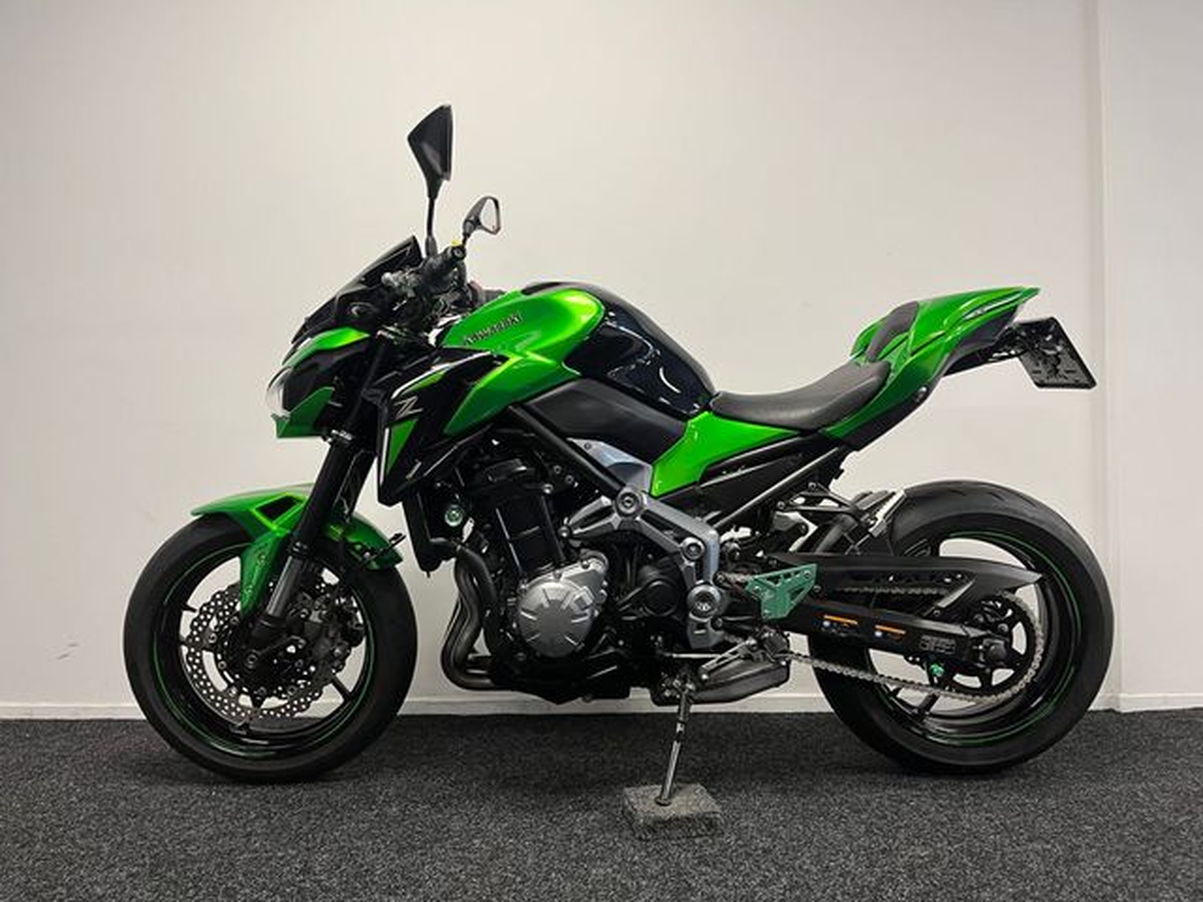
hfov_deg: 67.3
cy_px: 451
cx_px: 602
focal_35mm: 26
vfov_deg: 53.1
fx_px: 904
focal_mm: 5.1
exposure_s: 1/50
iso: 80
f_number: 1.6
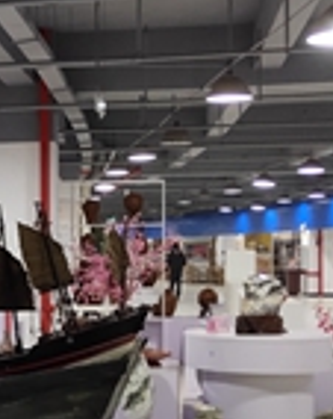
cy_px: 261
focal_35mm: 100
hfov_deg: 14.3
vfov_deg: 19.2
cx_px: -177
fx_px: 1236
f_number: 1.8
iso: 402
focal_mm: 4.27
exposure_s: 1/33
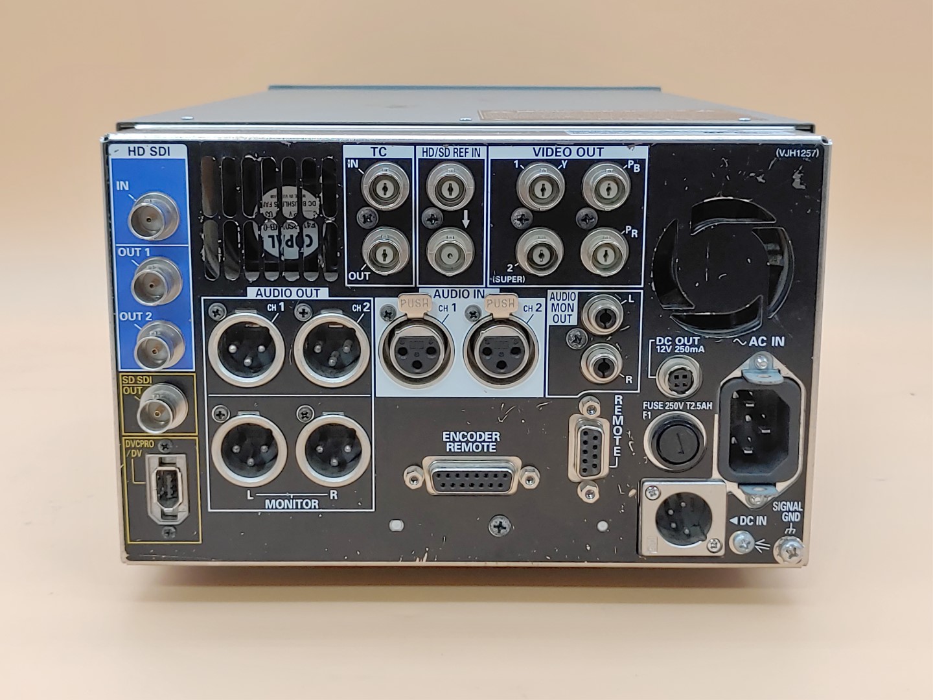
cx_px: 466
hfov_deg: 36.8
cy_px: 350
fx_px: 1402
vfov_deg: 28.0
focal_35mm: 52
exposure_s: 1/61
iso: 50
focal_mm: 4.36
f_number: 1.8
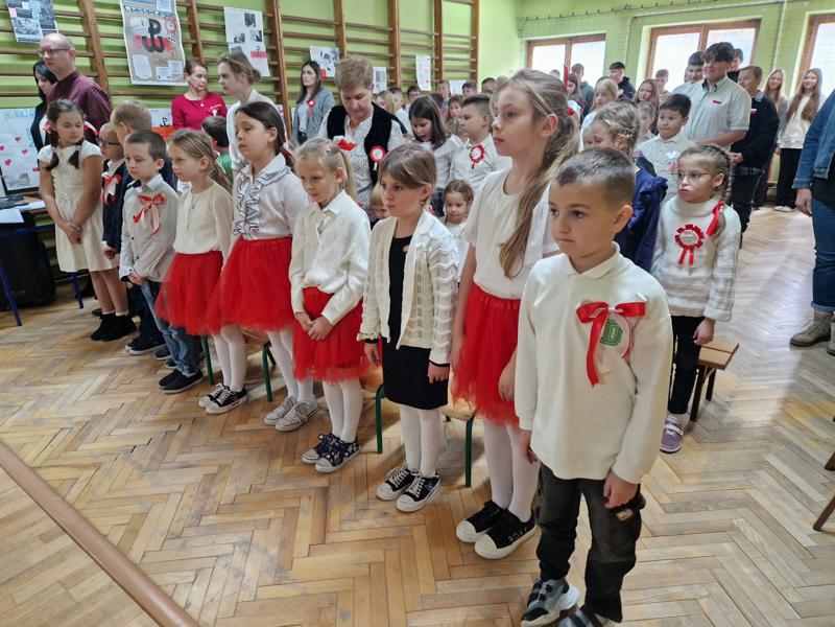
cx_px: 418
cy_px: 314
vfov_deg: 58.9
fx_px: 555
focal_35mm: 23
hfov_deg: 73.9
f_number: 1.8
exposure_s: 1/100
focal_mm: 5.4
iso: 800
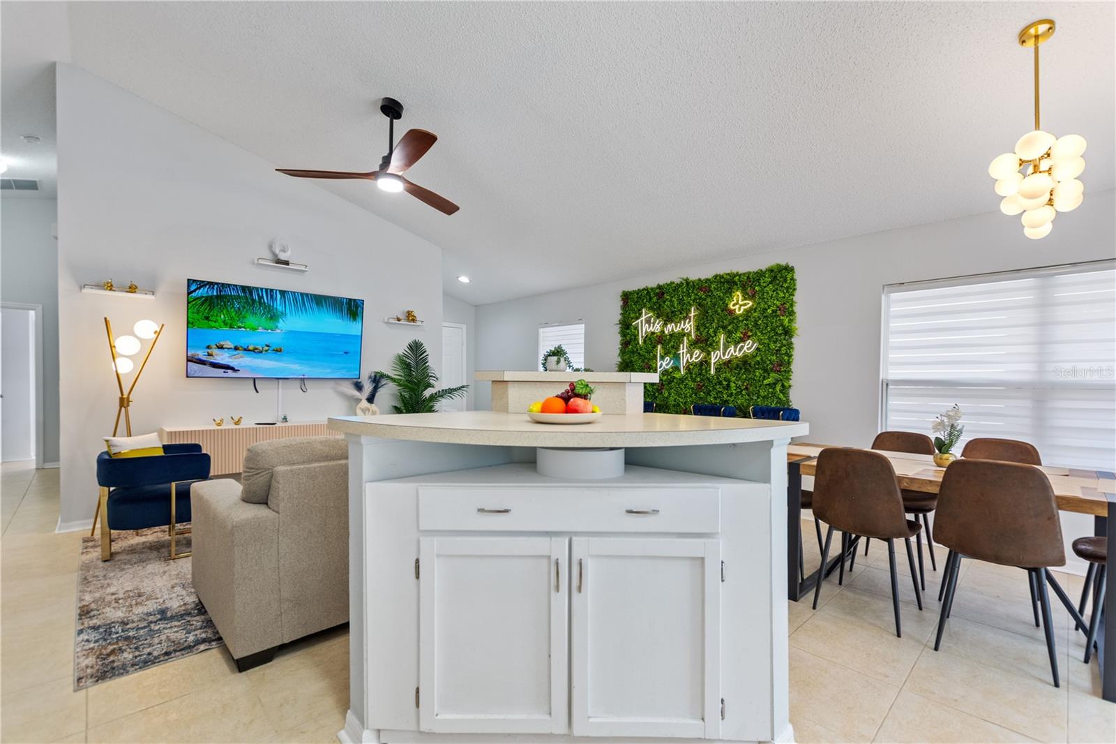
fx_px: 465
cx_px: 558
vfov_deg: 77.3
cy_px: 372
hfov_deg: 100.4
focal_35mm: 15
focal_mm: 10
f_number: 4.5
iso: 400
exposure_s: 1/8
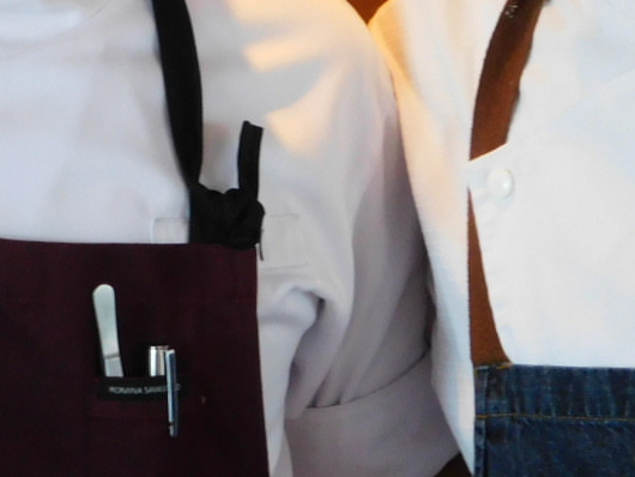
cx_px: -79
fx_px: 3267
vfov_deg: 8.3
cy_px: -105
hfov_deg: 10.9
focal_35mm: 178
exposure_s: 1/20
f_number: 4
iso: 400
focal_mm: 10.4
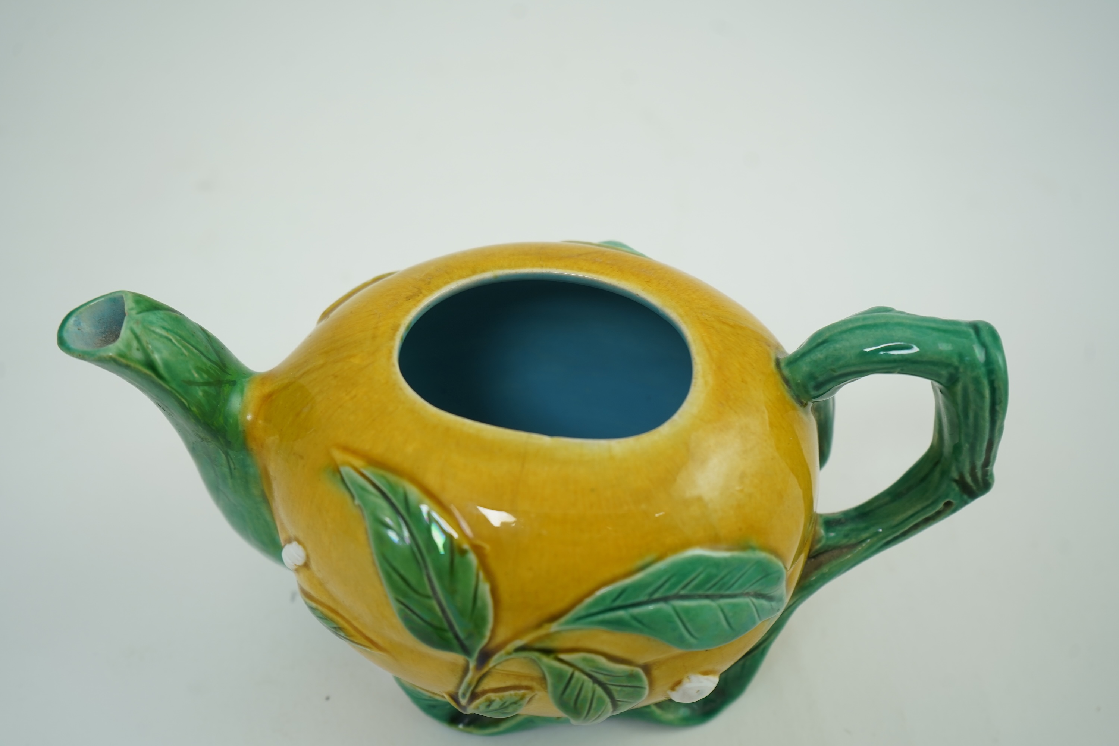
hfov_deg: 48.5
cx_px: 560
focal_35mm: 40
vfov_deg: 33.4
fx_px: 1243
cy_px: 373
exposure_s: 1/25
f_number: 5.6
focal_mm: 40
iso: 250
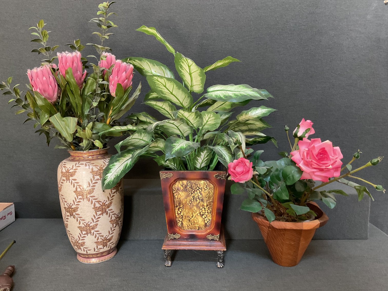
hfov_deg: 61.7
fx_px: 325
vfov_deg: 48.2
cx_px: 194
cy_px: 146
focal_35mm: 29
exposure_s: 1/40
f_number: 1.8
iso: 250
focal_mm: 3
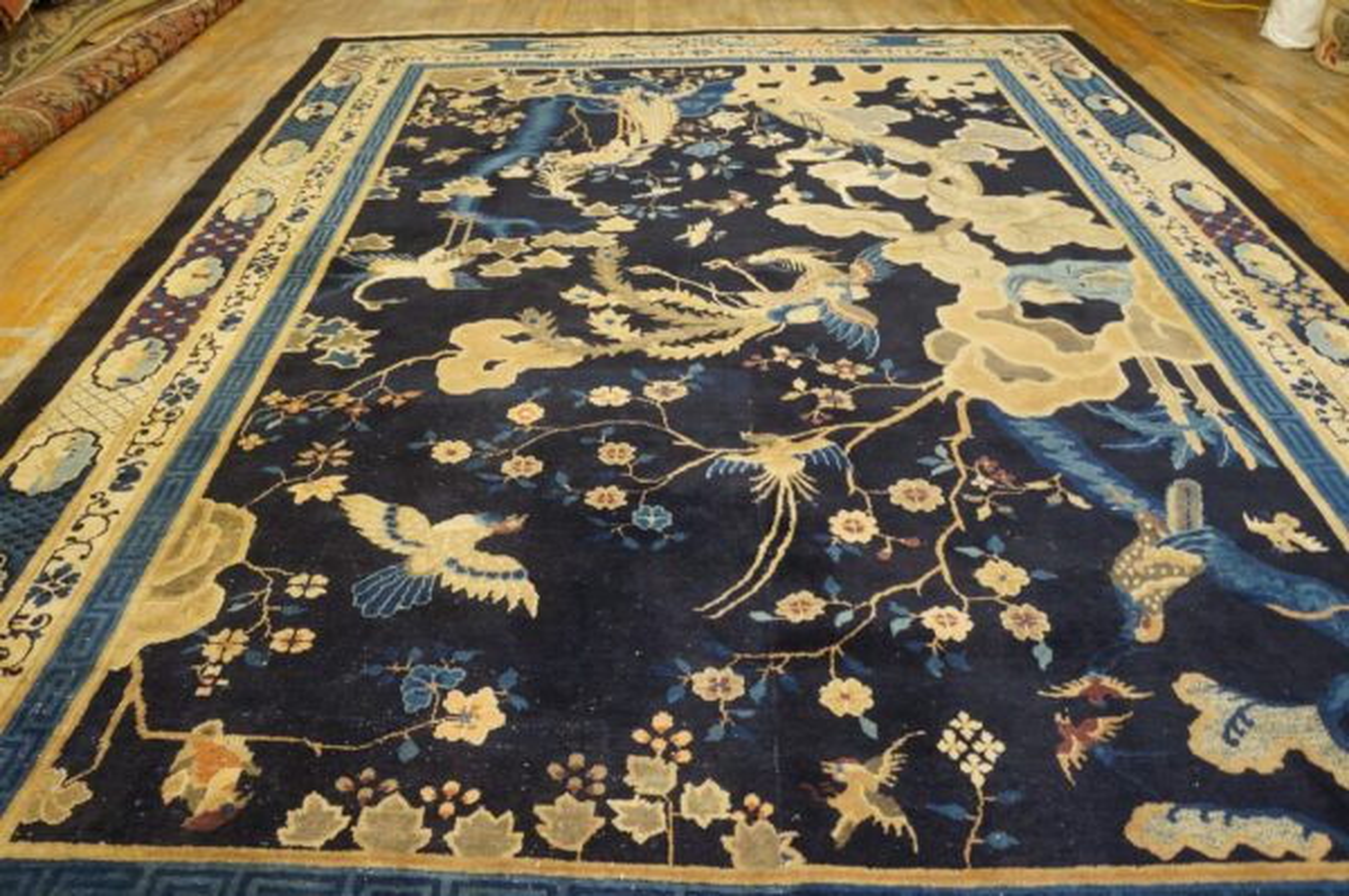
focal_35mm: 27
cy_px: 448
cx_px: 674
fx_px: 1011
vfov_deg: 47.9
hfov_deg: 67.4
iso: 1250
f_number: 4
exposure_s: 1/60
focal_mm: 18
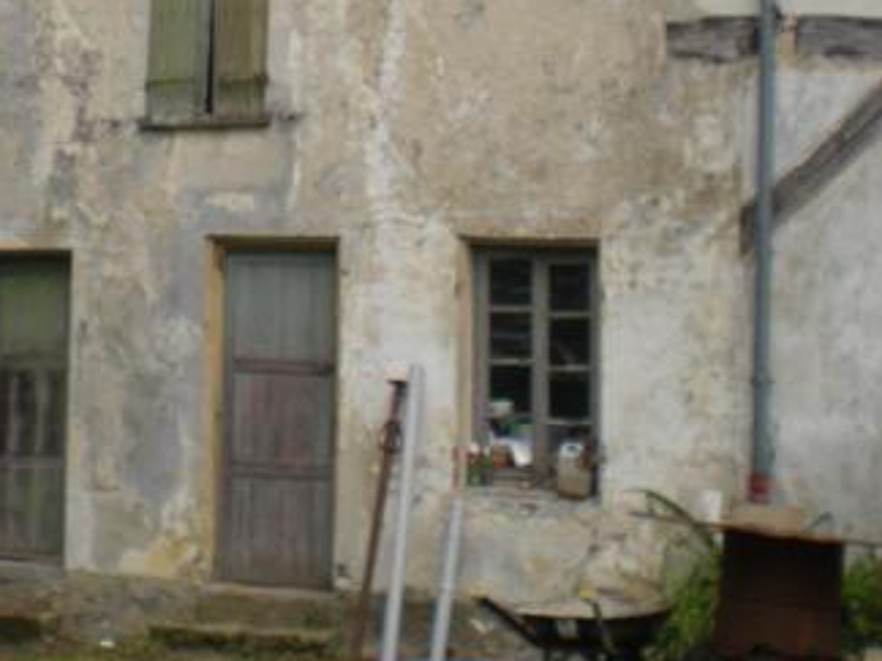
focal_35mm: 75
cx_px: 275
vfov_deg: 19.3
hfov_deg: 25.8
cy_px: 76
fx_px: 1911
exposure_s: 1/614
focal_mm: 6.3
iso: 89
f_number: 4.6
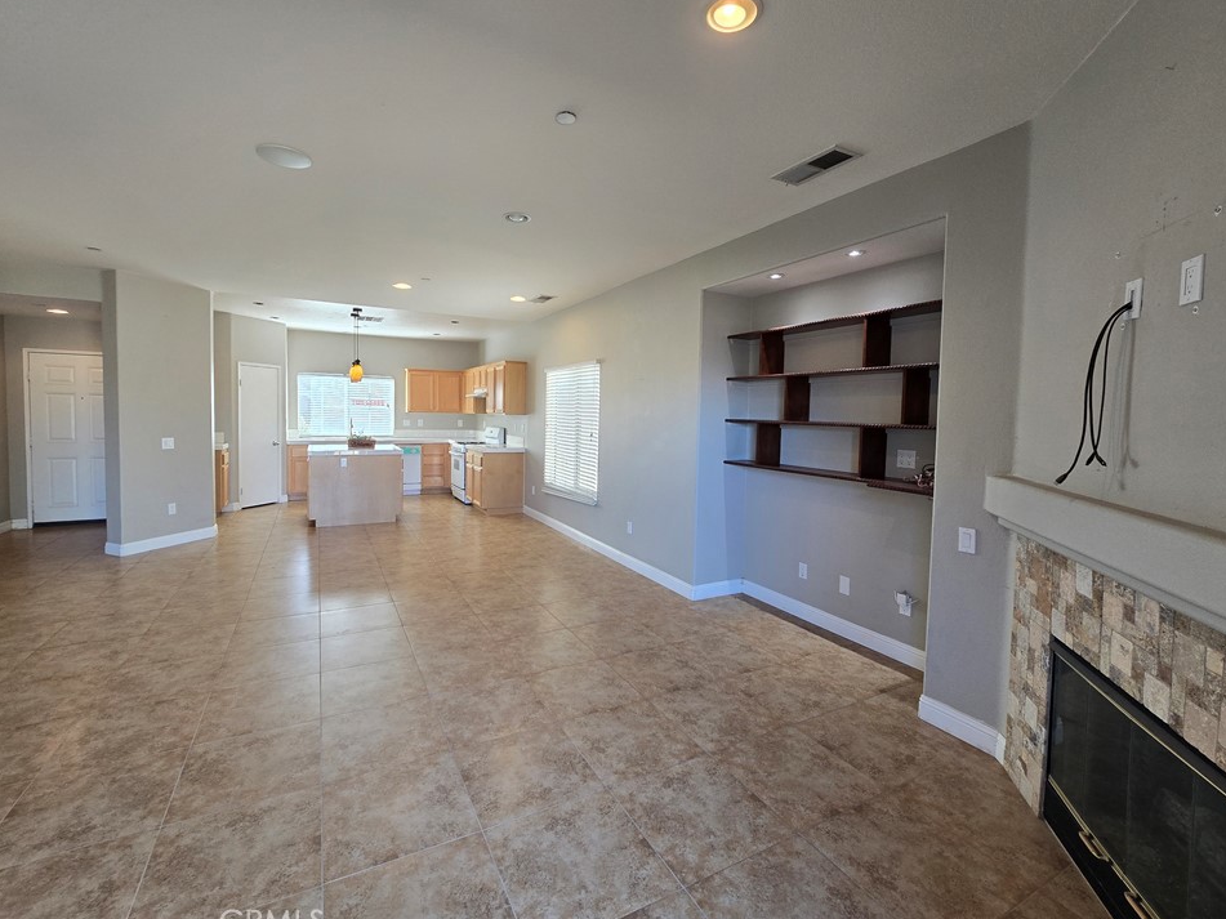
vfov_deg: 85.6
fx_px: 496
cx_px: 593
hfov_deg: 102.0
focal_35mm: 14
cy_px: 445
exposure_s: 1/60
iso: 80
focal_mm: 2.2
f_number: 2.2
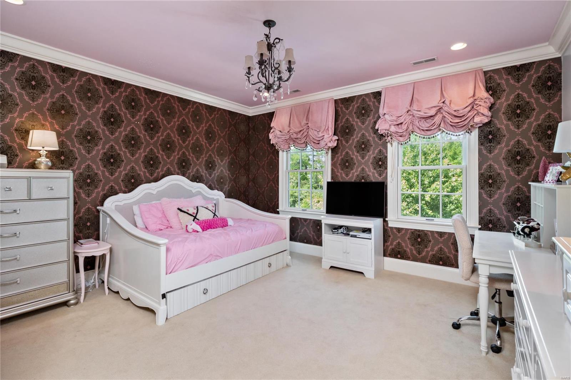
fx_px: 254
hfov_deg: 96.7
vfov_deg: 73.7
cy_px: 190
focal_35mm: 16
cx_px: 286
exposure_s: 1/50
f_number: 8
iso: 400
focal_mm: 8
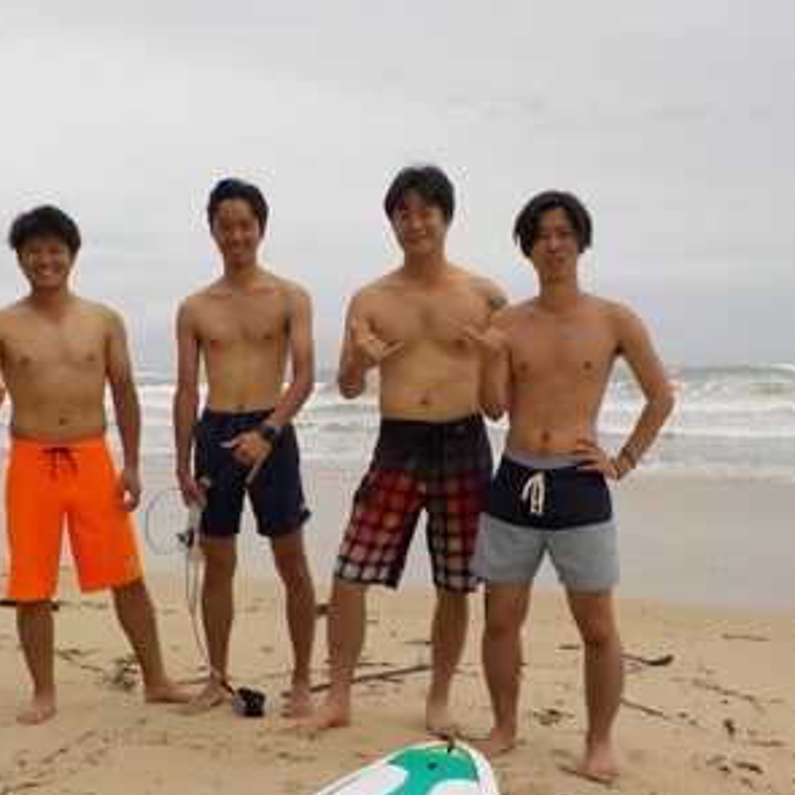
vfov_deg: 46.0
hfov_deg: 45.9
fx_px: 935
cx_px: 340
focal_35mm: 36
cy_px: 399
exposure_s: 1/800
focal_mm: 4.1
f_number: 3.3
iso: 125
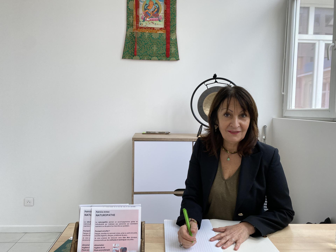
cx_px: 168
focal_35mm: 26
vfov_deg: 53.1
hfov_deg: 67.3
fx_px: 252
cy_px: 126
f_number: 1.8
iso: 100
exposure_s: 1/121
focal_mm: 4.25
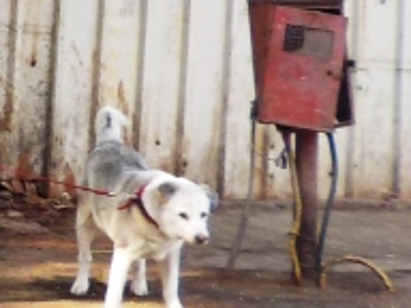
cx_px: -676
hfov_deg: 10.2
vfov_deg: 9.1
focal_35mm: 160
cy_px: -148
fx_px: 1900
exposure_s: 1/100
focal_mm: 4.1
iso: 125
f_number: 3.3
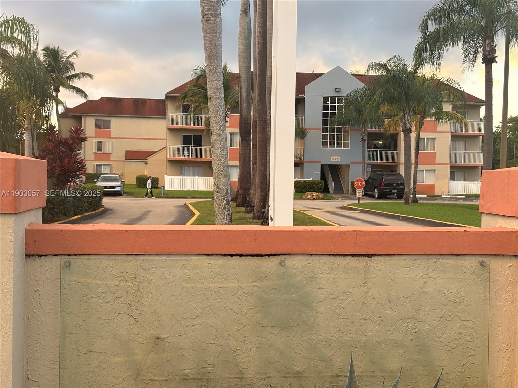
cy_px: 194
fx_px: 778
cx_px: 259
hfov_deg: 36.8
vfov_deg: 28.0
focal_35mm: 52
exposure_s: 1/212
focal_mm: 5.96
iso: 40
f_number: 1.6
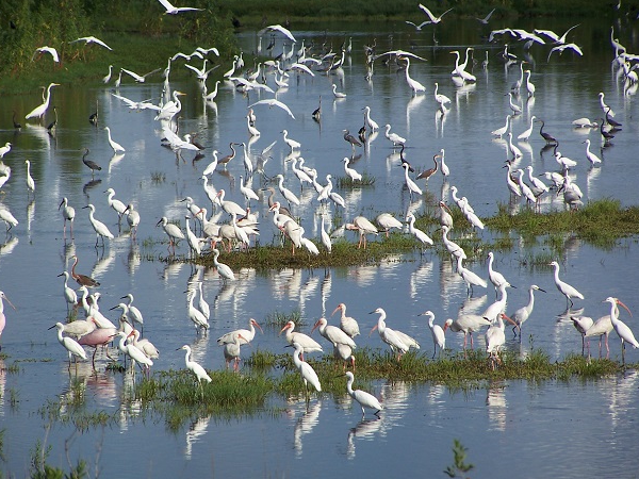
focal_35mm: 338
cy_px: 232
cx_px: 328
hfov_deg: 5.9
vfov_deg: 4.4
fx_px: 6239
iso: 80
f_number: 3.6
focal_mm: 52.6
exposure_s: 1/640
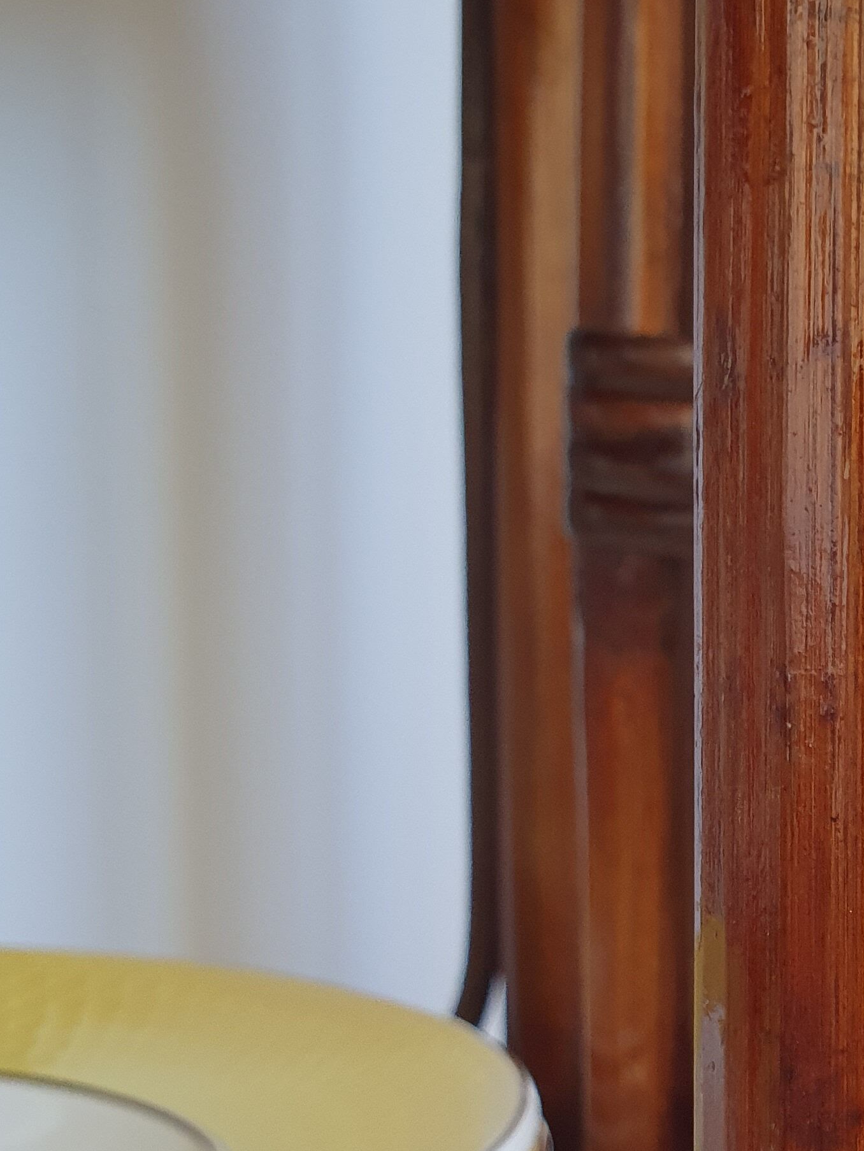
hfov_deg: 23.9
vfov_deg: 32.2
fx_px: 1930
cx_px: 907
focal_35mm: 58
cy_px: 952
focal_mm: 4.32
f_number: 2.4
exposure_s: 1/50
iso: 200
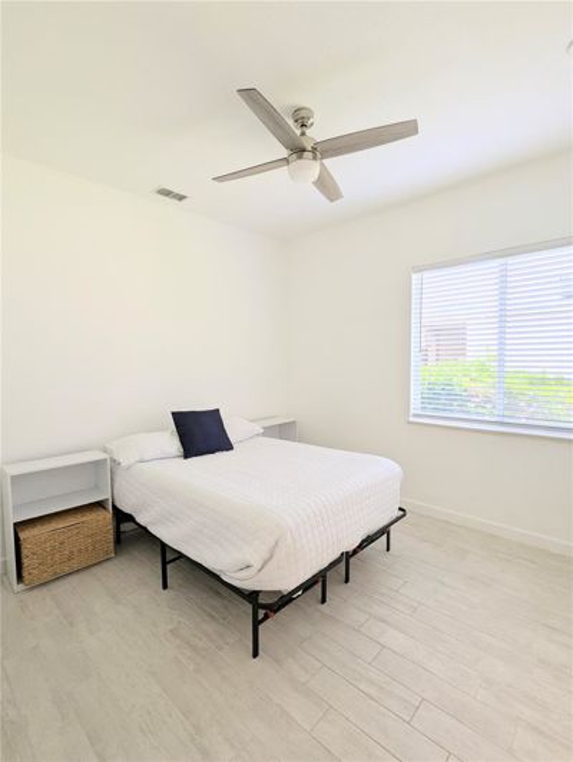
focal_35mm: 16
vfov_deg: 94.4
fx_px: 353
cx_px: 286
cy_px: 381
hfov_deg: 78.2
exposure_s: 1/120
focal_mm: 2.35
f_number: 2.2
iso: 51
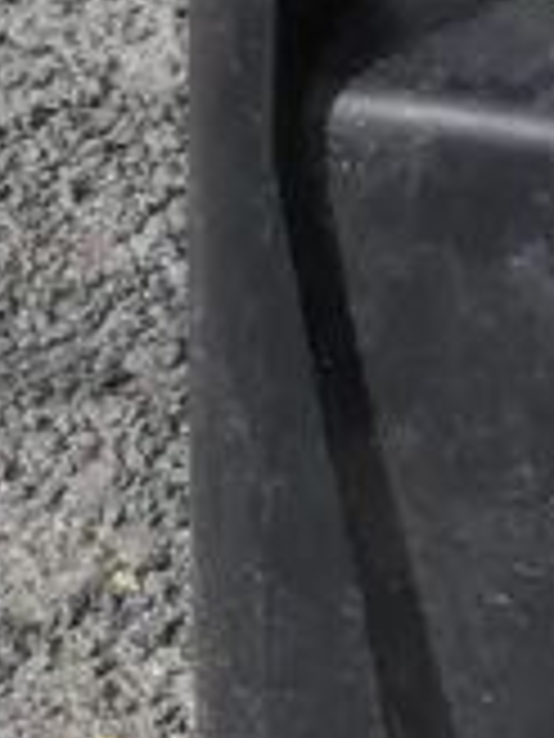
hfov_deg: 4.4
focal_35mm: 337
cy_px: 1242
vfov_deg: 5.8
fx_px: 7191
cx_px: 804
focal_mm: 27
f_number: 10
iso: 200
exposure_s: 1/320
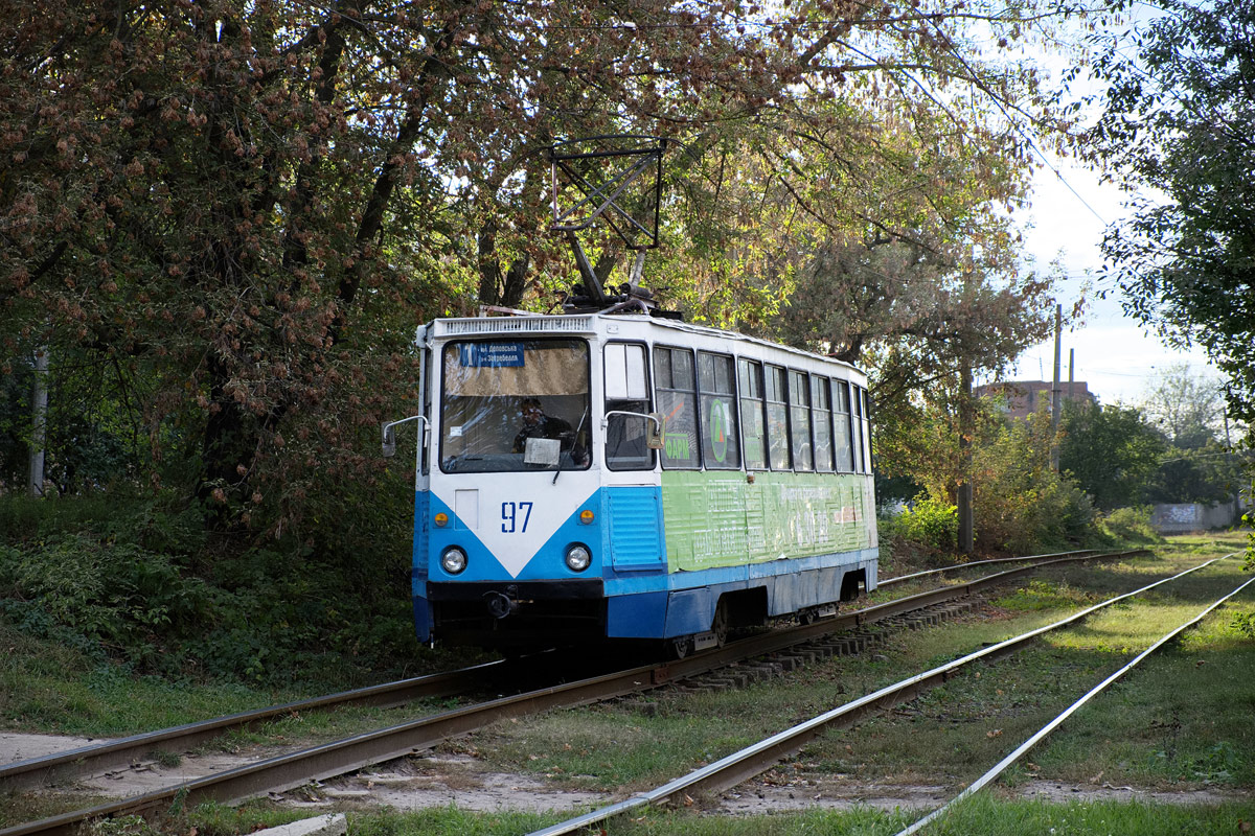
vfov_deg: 16.5
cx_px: 628
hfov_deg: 24.5
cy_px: 418
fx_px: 2893
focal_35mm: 83
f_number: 4
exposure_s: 1/800
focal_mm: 55
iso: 800
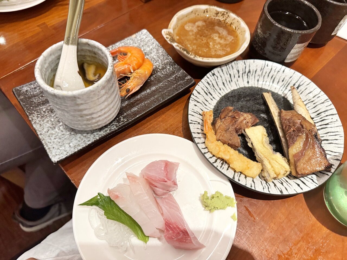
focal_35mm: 24
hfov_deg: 71.6
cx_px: 174
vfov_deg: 56.8
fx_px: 241
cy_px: 130
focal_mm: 6.76
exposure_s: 1/60
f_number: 1.78
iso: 500
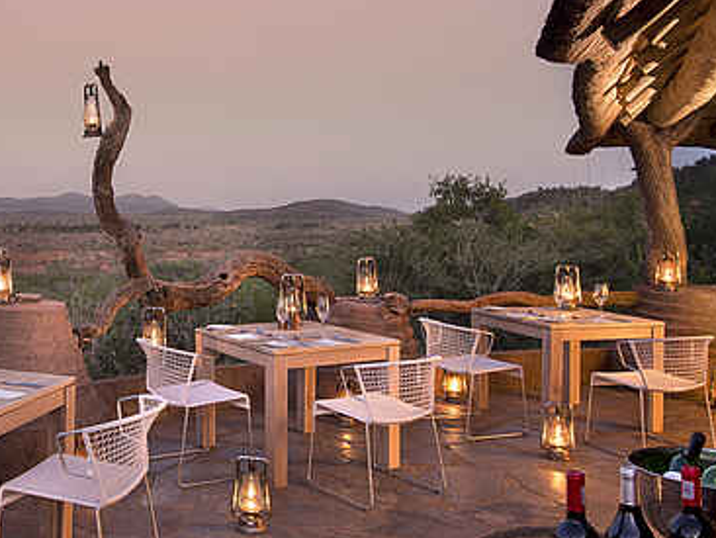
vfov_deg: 38.5
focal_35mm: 37
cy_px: 209
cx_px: 115
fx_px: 766
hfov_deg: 46.7
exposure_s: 1
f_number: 8
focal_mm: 16
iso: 200
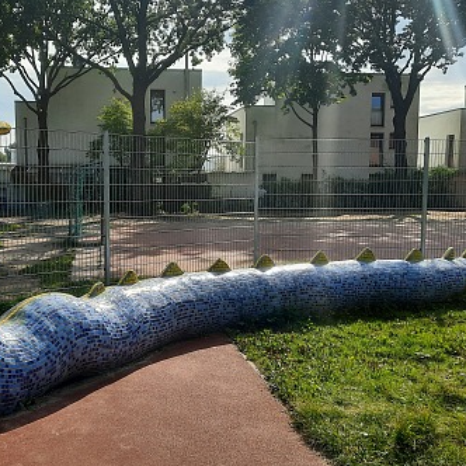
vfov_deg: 42.8
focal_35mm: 39
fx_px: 594
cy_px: 238
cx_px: 171
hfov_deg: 42.5
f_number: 2
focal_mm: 4.6
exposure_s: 1/798
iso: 32
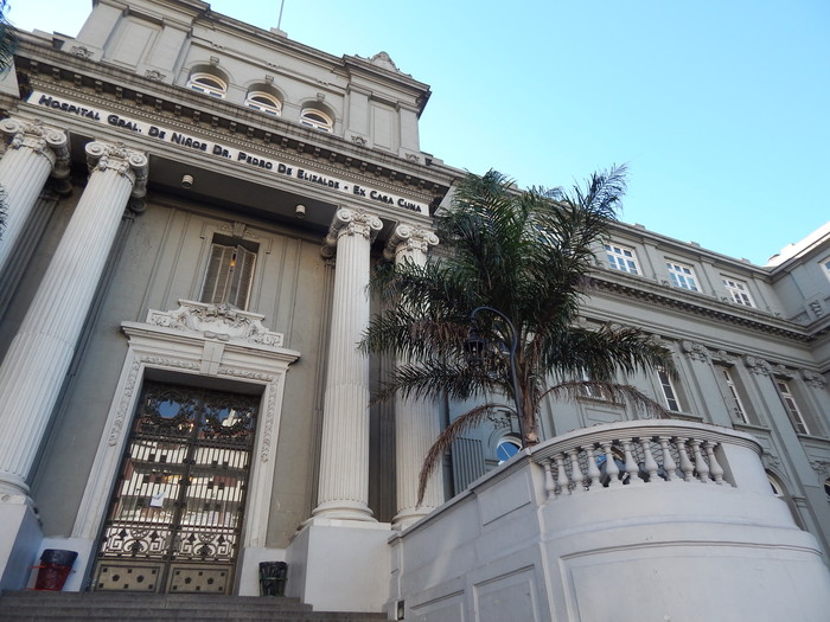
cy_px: 311
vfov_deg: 58.9
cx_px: 415
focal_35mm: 23
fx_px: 551
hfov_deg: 73.9
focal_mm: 4
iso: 125
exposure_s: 1/320
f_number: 3
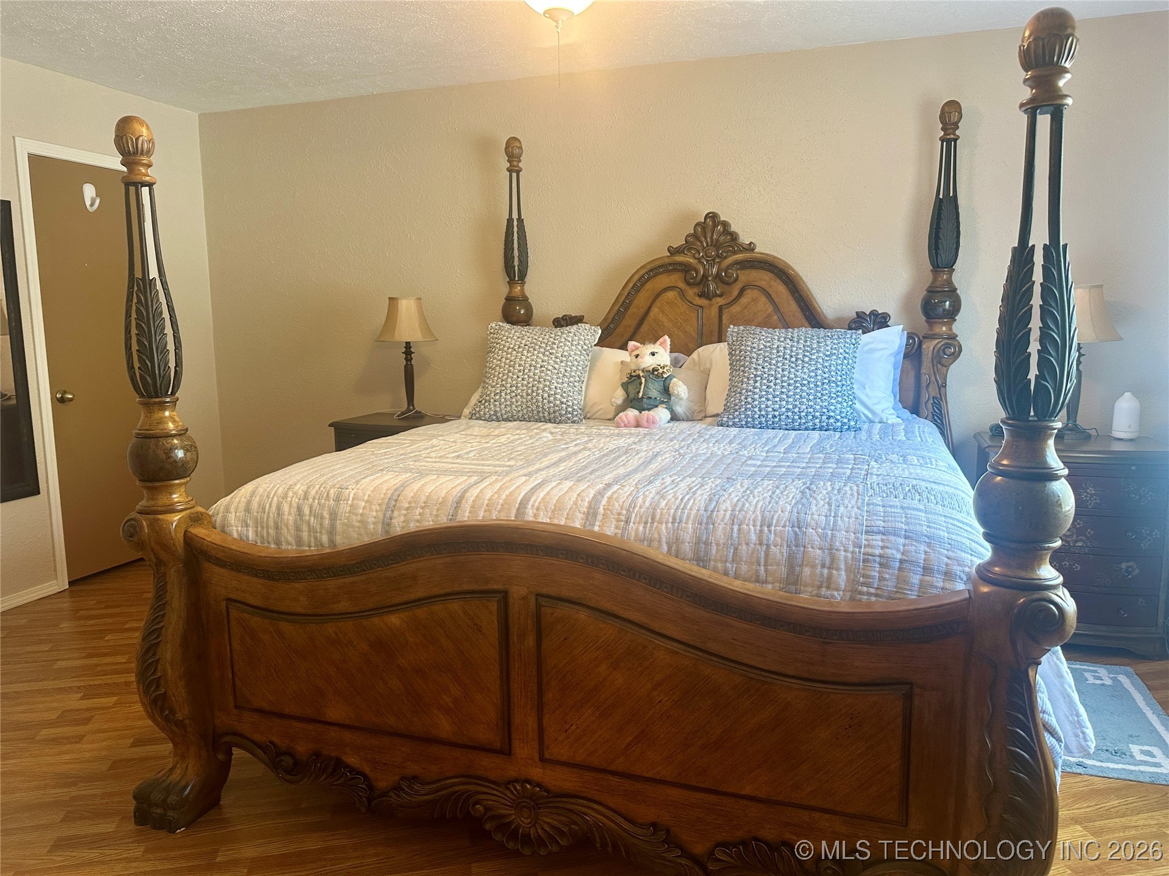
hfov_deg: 71.6
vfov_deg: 56.8
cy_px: 438
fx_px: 810
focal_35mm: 24
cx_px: 584
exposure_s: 1/60
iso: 160
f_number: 1.78
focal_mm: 6.86
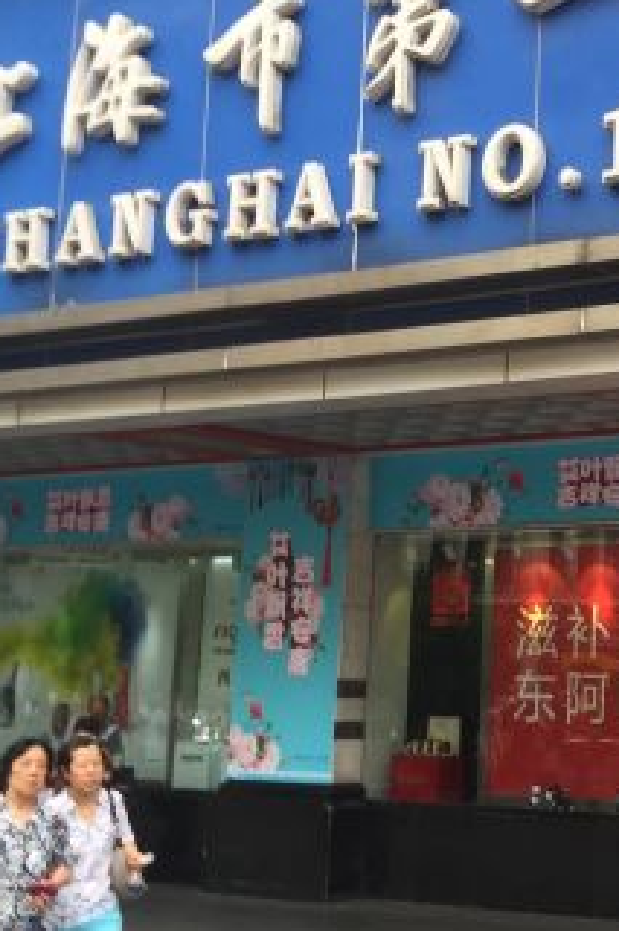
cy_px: 381
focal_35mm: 66
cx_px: 728
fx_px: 1704
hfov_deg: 19.5
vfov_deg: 30.5
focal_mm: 4.15
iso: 32
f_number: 2.2
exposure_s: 1/127
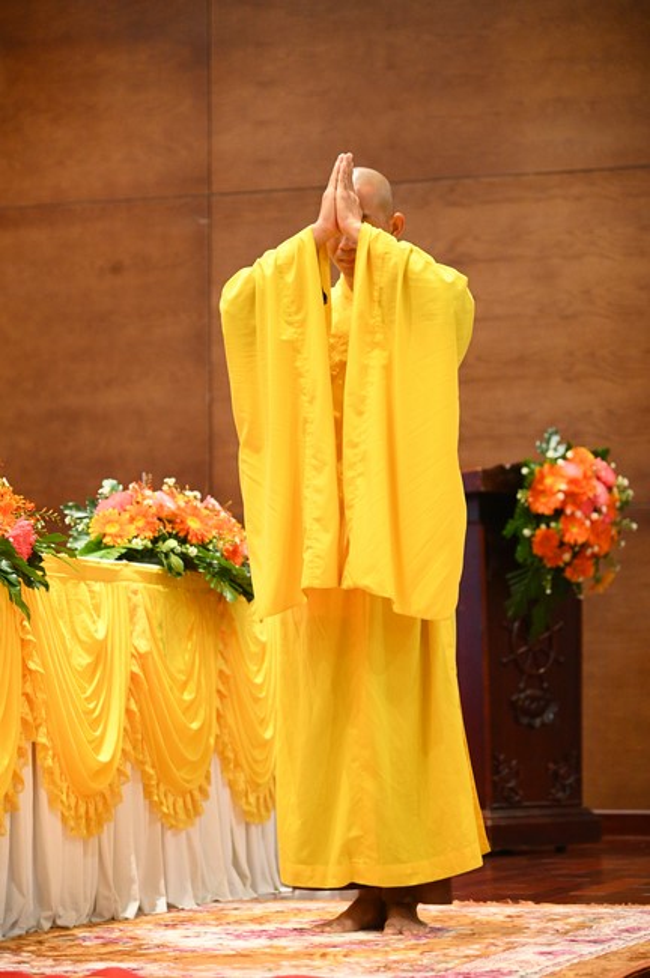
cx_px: 325
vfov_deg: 19.5
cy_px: 489
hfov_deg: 13.0
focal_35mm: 105
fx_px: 2850
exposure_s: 1/160
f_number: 4
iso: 6400
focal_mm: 105
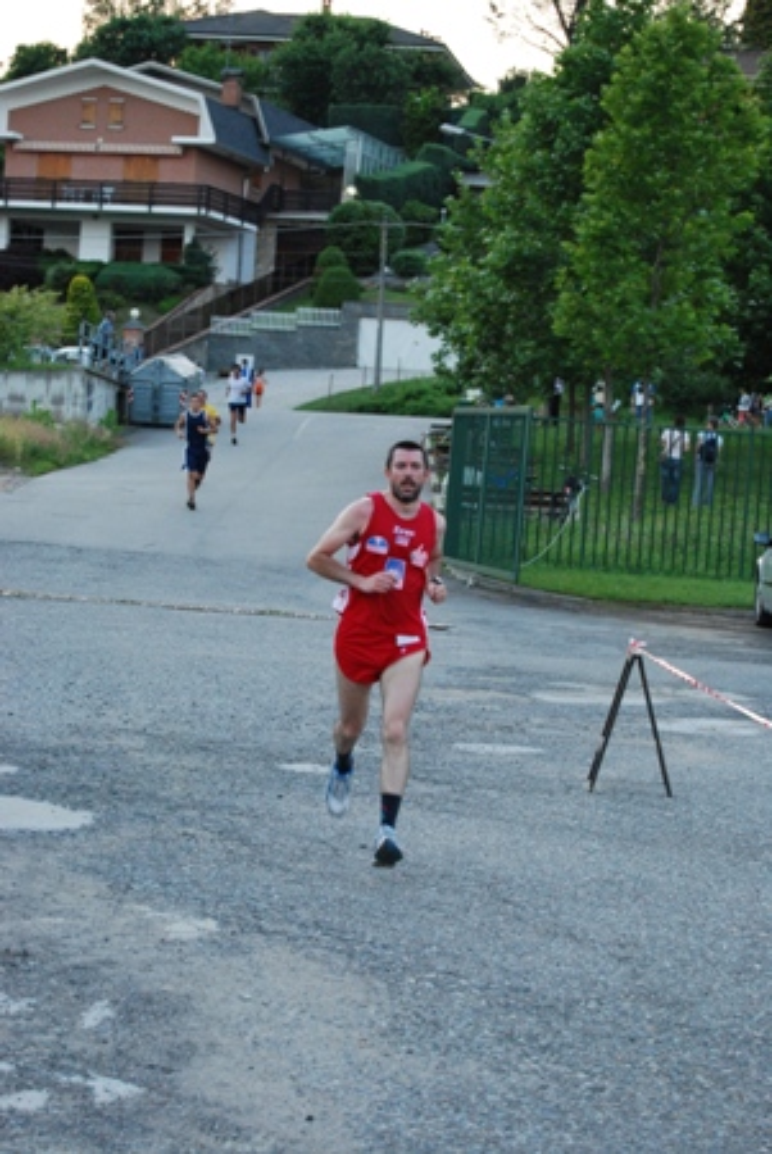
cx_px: 386
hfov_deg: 16.6
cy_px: 577
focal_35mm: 82
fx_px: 2647
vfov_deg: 24.6
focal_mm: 55
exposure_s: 1/80
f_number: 5.6
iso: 800
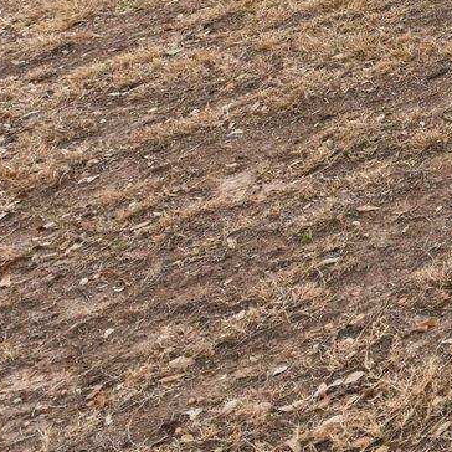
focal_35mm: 67
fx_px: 990
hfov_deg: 14.0
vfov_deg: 19.6
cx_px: 1160
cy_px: -348
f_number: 8
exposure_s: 1/320
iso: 100
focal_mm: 14
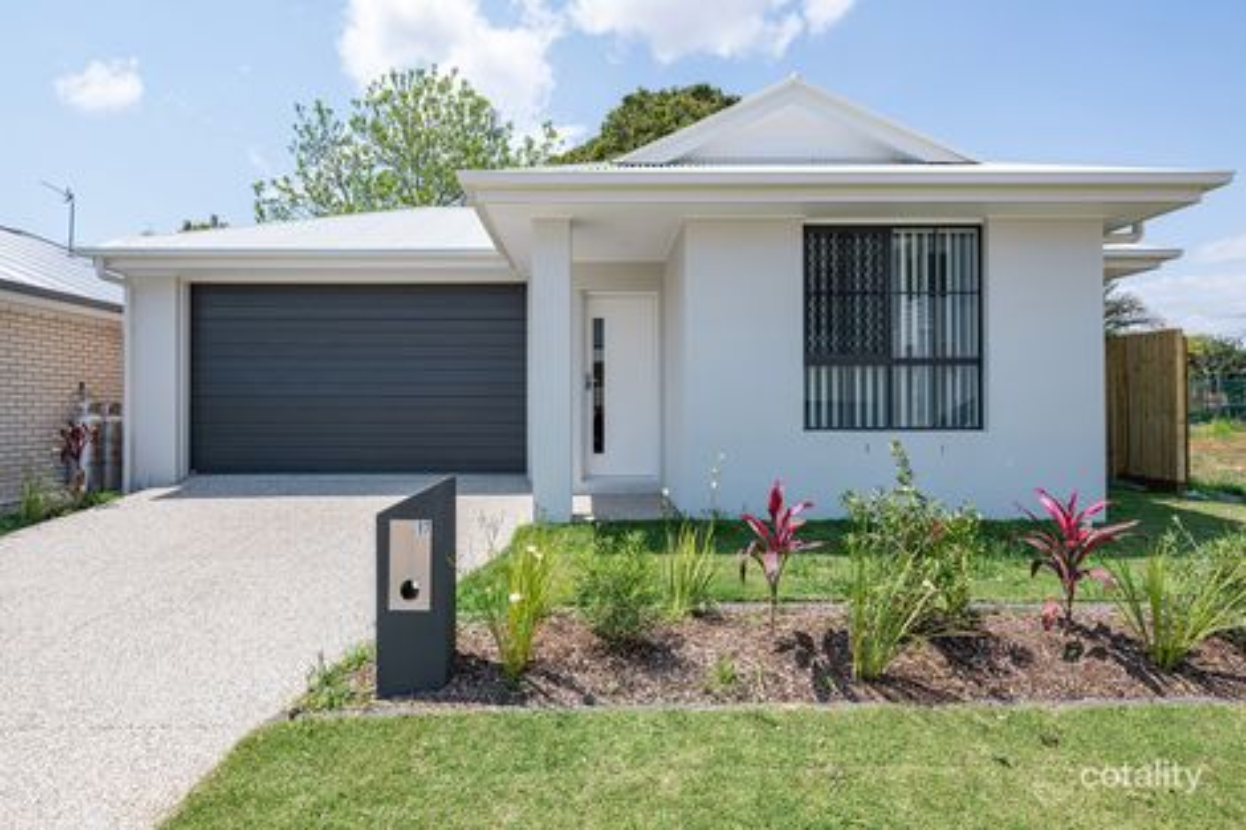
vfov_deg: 70.4
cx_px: 623
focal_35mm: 17
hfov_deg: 93.3
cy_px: 415
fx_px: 588
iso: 320
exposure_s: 1/1000
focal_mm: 17
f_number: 8
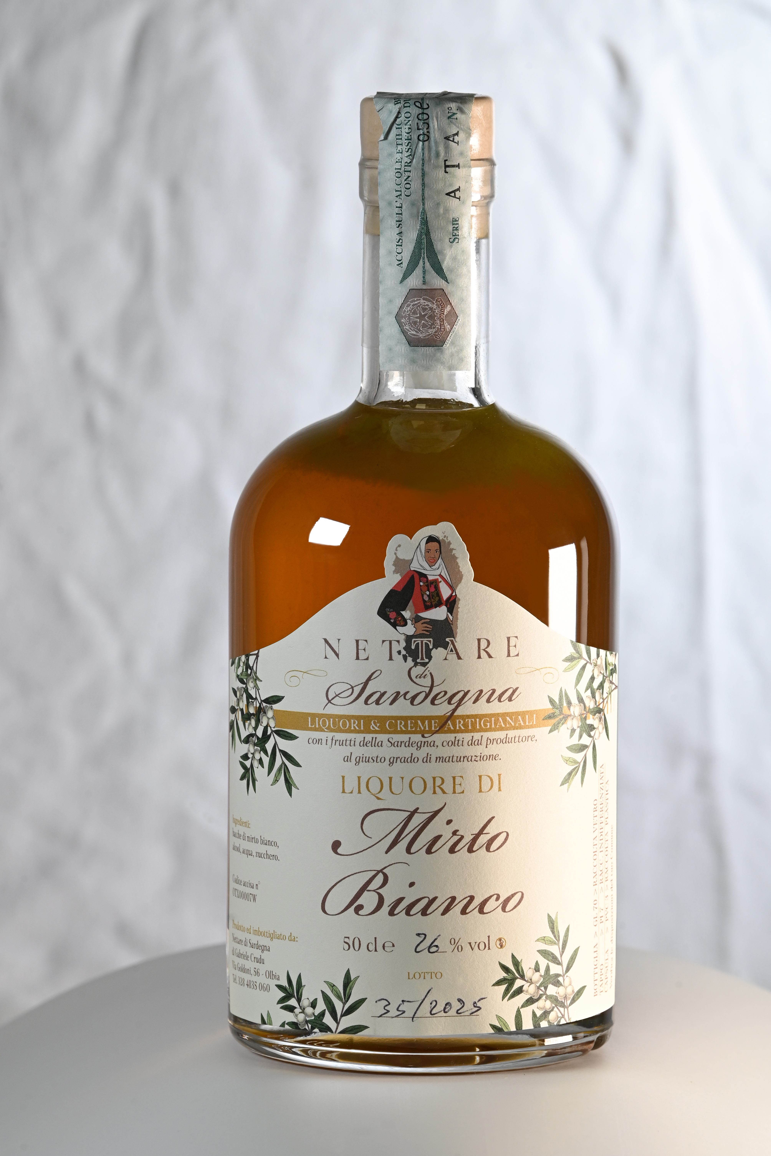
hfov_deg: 6.9
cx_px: 386
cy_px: 578
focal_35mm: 200
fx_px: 6424
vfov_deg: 10.3
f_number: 13
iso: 500
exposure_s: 1/80
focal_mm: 200
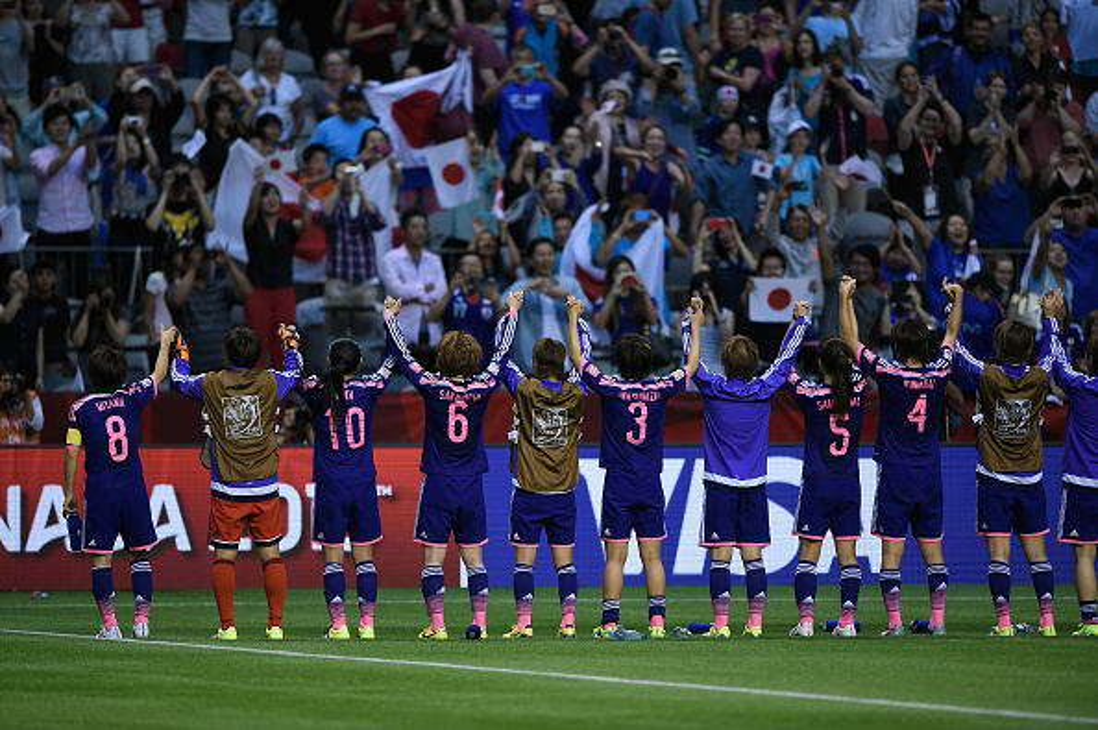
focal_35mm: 400
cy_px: 365
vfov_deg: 3.4
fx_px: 12190
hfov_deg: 5.2
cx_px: 549
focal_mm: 400
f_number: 2.8
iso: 1600
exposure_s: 1/1250
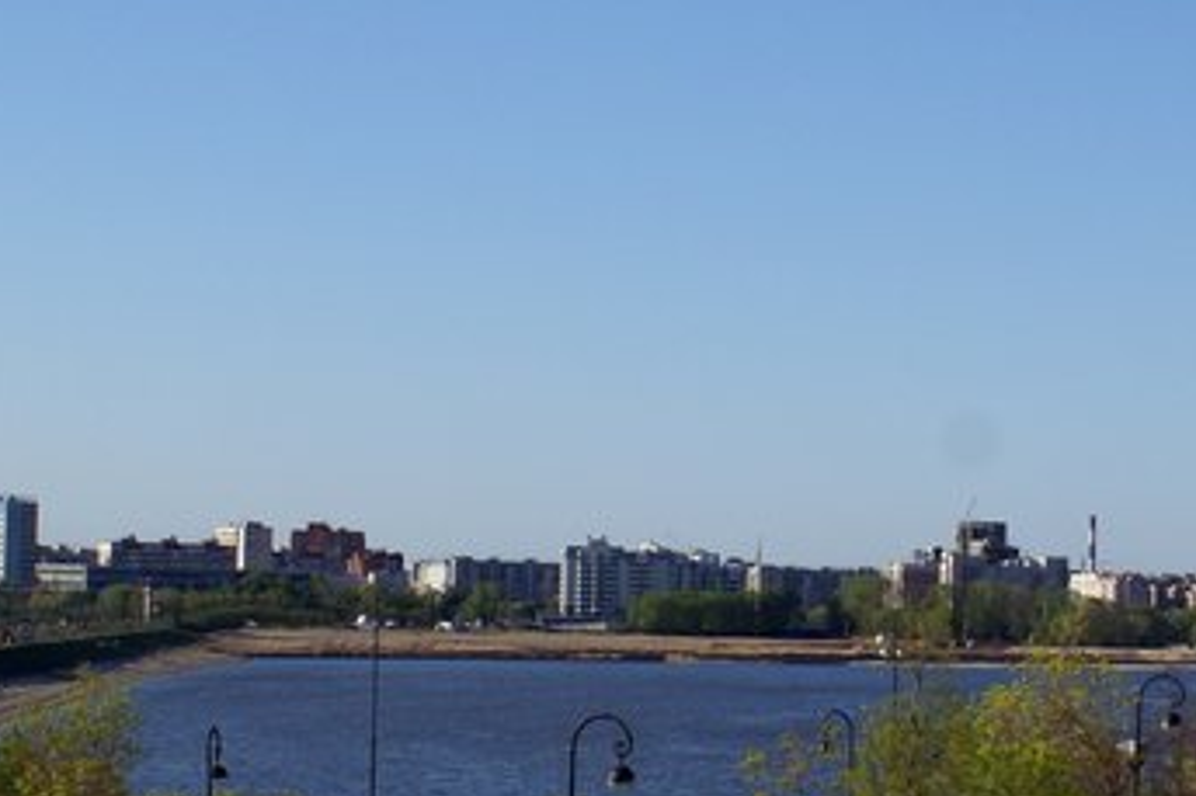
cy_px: 501
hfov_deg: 17.6
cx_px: 754
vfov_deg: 11.8
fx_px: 3852
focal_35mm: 116
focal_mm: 26
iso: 100
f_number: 10
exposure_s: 1/250
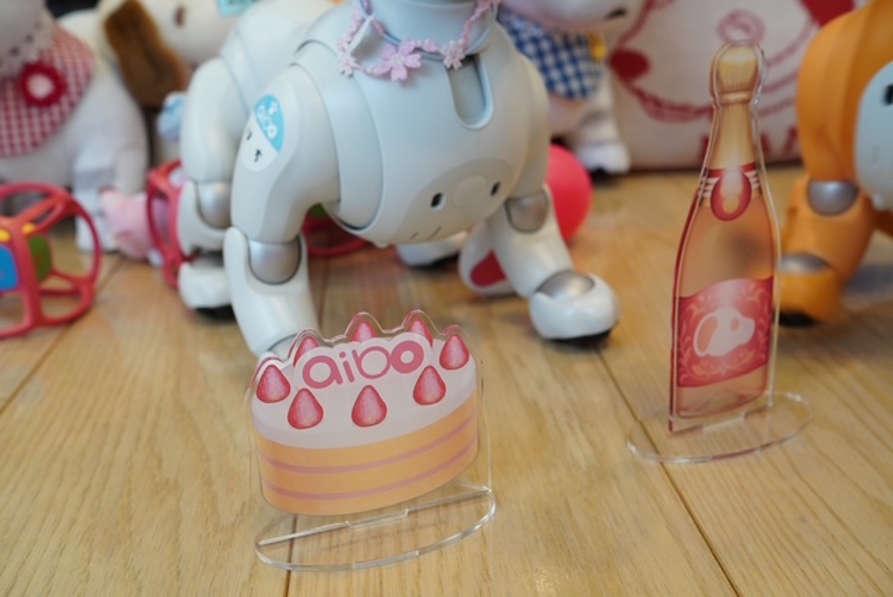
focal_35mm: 36
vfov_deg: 36.9
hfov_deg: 53.1
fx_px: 894
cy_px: 298
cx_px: 446
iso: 640
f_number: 4
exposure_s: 1/40
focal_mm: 24
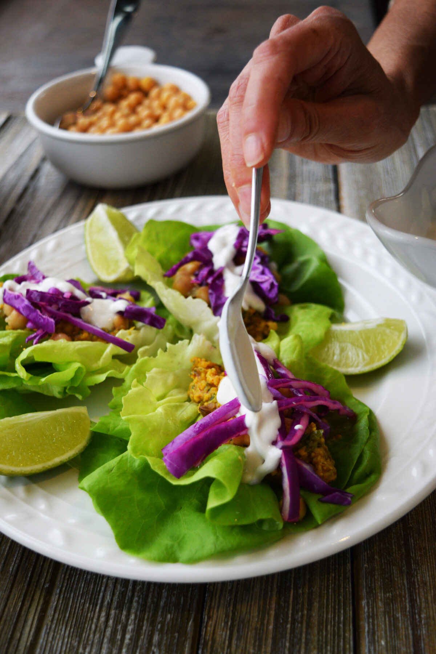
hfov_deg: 29.9
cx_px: 218
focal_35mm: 45
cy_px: 327
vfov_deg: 43.6
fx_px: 817
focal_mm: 30
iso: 720
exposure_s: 1/60
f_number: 4.2
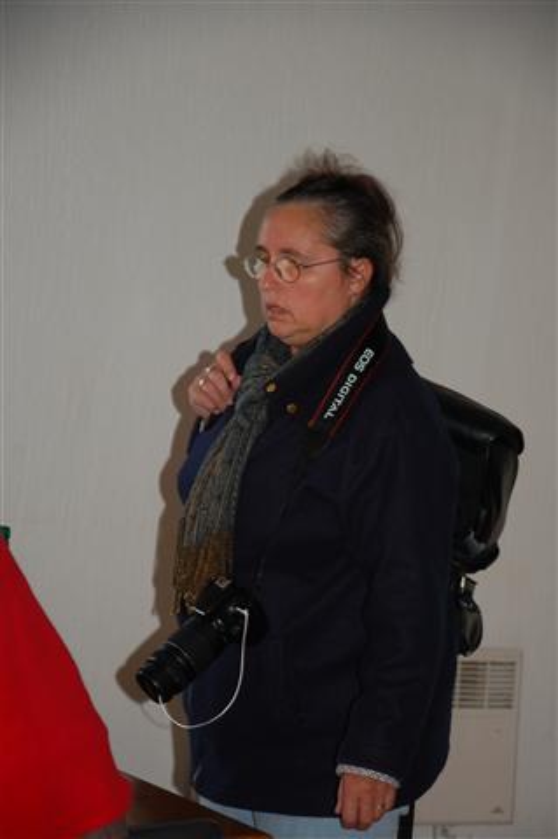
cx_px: 279
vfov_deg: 15.2
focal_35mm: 135
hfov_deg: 10.1
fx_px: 3145
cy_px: 420
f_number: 5.6
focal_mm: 90
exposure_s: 1/60
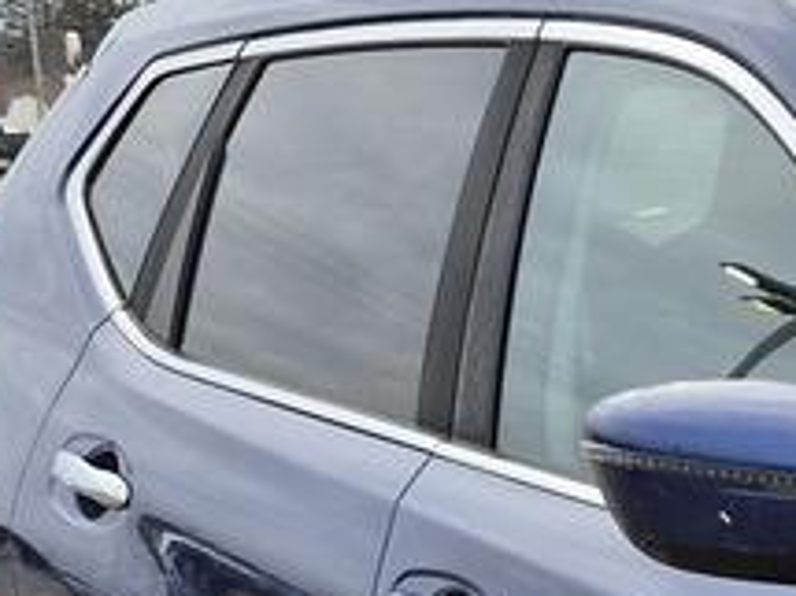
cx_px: 1666
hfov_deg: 12.4
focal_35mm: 137
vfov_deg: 10.2
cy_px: 1062
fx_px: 3149
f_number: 1.8
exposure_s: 1/257
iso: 25
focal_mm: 5.4
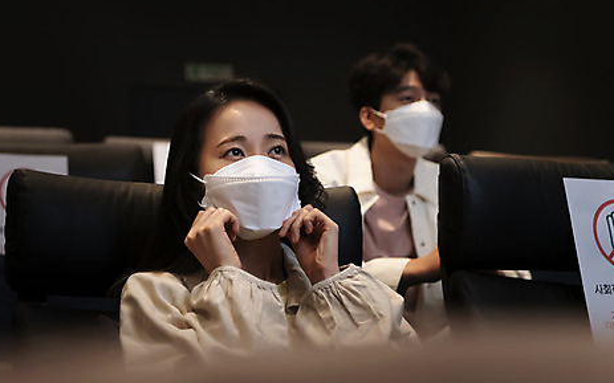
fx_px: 1238
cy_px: 183
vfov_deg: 17.6
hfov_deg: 27.8
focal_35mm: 74
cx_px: 256
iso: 1250
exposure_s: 1/100
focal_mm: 56
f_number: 2.8
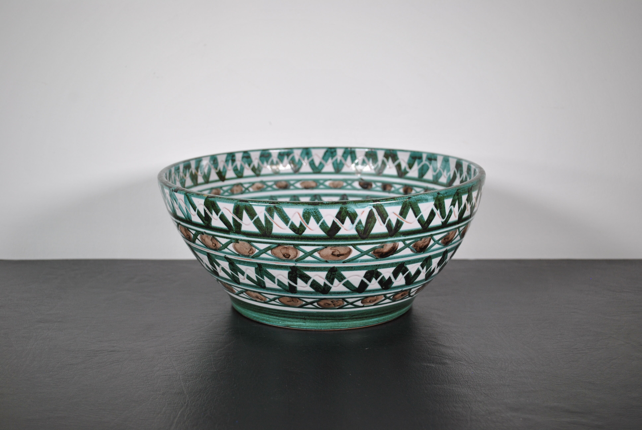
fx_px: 857
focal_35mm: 48
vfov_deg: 28.2
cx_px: 321
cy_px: 215
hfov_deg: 41.1
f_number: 5
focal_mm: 32
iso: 200
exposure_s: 1/125
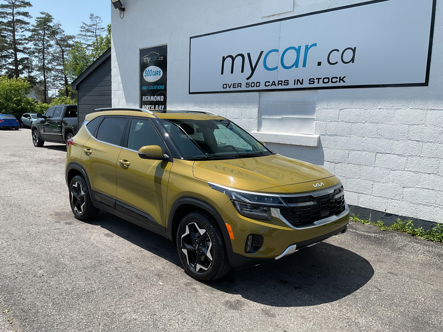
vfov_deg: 48.2
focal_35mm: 29
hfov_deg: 61.7
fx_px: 371
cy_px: 166
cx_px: 222
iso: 16
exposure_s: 1/1730
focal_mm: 3
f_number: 1.8
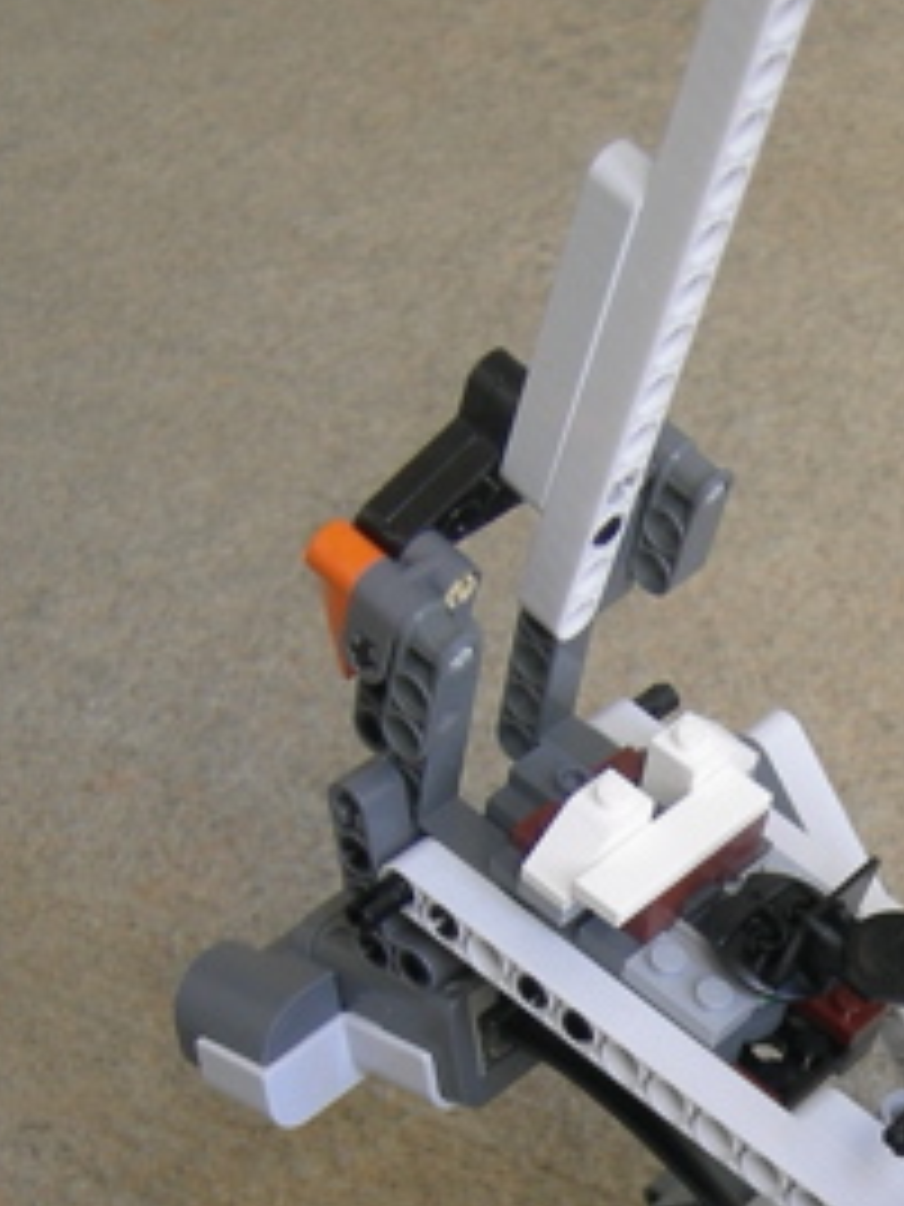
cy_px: 1116
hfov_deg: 16.6
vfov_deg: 22.1
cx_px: 1012
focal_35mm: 86
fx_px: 2995
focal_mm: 7.5
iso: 64
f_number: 2.7
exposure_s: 1/21.5
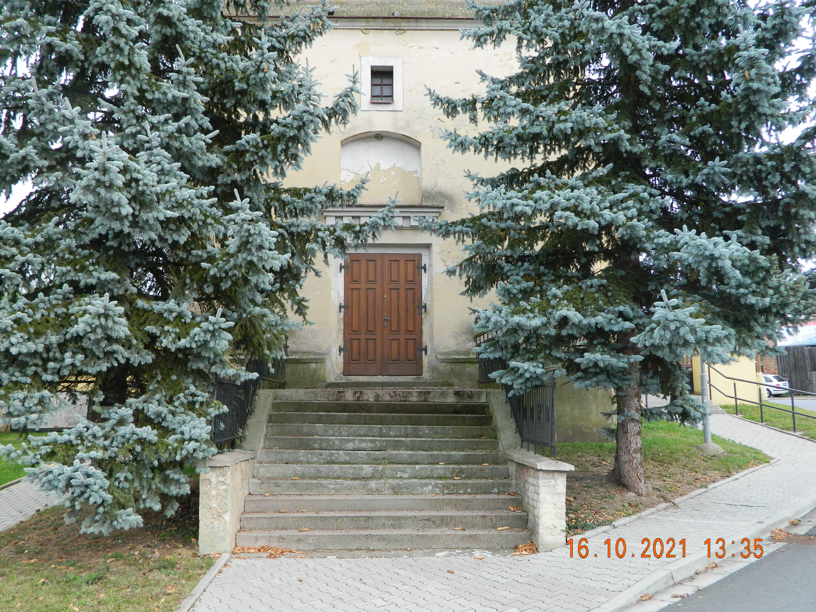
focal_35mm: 31
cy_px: 306
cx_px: 408
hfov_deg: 58.4
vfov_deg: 45.4
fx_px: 731
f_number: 3.2
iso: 80
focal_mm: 5.6
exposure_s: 1/200
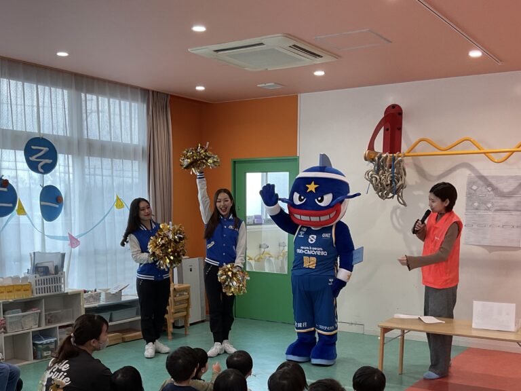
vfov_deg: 48.2
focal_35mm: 29
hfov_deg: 61.7
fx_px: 436
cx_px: 260
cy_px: 196
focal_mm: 3
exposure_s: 1/120
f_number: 1.8
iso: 50
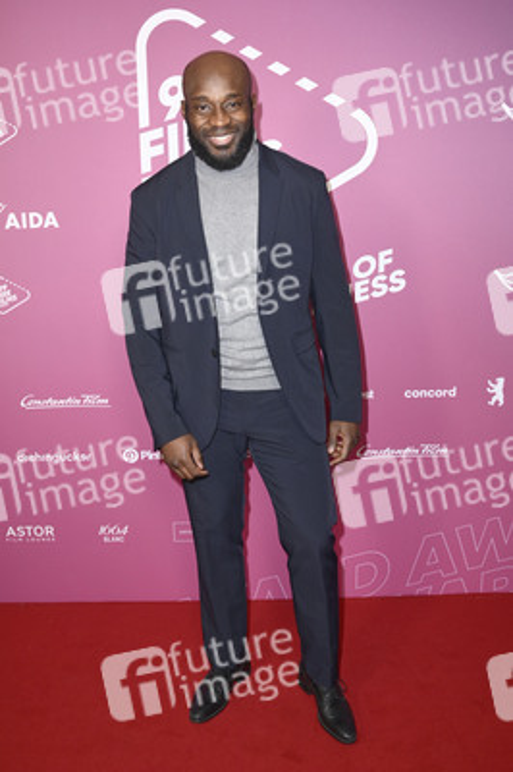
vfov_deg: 58.8
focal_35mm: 32
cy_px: 386
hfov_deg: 41.0
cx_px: 256
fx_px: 685
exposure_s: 1/250
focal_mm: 32
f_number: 5.6
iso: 640
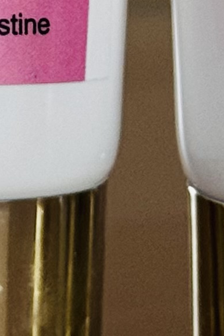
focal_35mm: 349
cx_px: -174
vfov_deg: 5.6
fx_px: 3255
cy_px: -550
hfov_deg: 3.9
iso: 100
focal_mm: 6.76
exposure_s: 1/63
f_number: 1.78
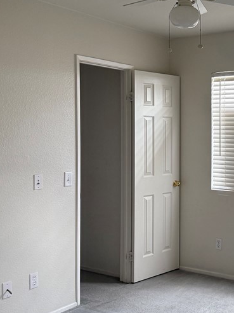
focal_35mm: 50
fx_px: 451
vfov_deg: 38.2
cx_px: 216
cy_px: 146
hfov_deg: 27.9
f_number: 1.78
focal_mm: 6.76
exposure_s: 1/66
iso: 200
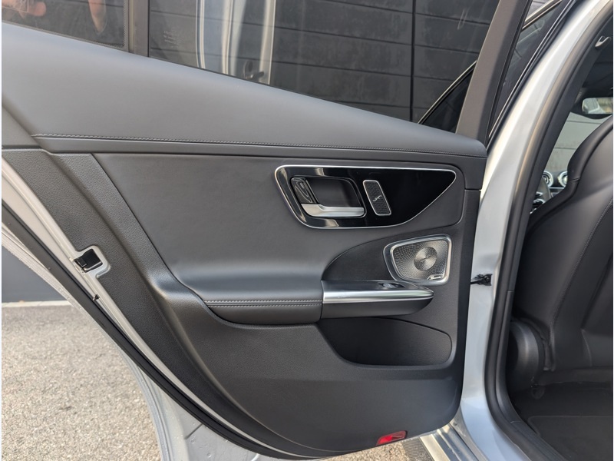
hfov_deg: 71.6
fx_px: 426
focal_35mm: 24
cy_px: 230
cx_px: 307
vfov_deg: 56.8
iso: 58
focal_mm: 6.9
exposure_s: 1/103
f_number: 1.68
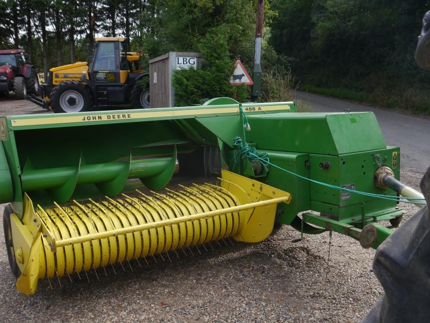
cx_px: 213
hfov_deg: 49.0
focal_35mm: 38
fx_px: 472
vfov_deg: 37.7
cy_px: 182
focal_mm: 16
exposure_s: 1/200
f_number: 5.6
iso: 160
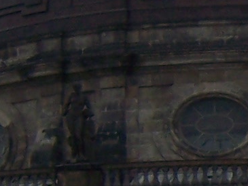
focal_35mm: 463
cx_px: 781
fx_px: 3318
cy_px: 186
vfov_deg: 3.2
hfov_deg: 4.1
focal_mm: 11
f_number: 4
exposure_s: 1/350
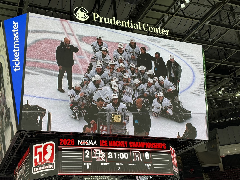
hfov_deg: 39.7
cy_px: 90
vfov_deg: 30.3
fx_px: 333
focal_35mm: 48
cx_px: 120
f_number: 1.78
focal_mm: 6.76
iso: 50
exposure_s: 1/124
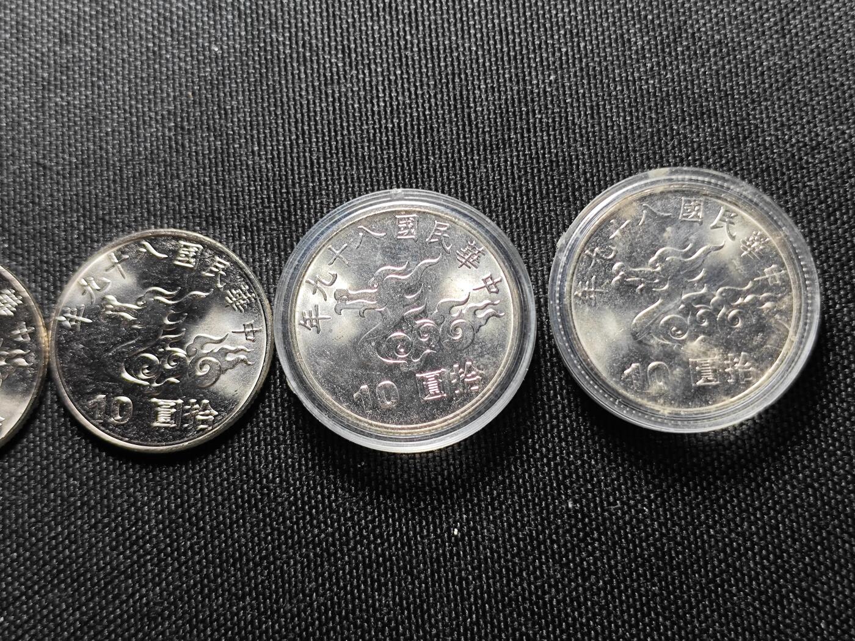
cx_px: 428
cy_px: 320
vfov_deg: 29.7
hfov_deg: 38.9
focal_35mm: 49
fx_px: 1210
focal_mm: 5.84
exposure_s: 1/52.1
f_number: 1.6
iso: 125
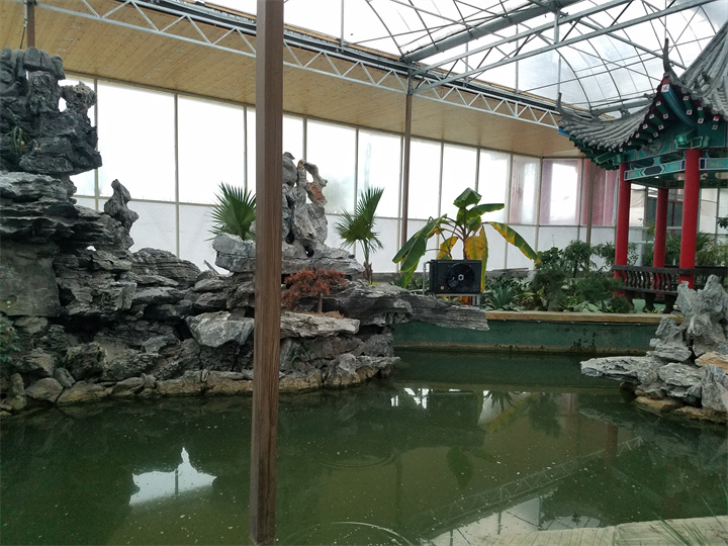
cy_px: 273
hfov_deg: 67.3
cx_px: 364
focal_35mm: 26
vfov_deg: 53.1
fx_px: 547
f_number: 1.7
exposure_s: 1/25
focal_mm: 4.2
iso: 250
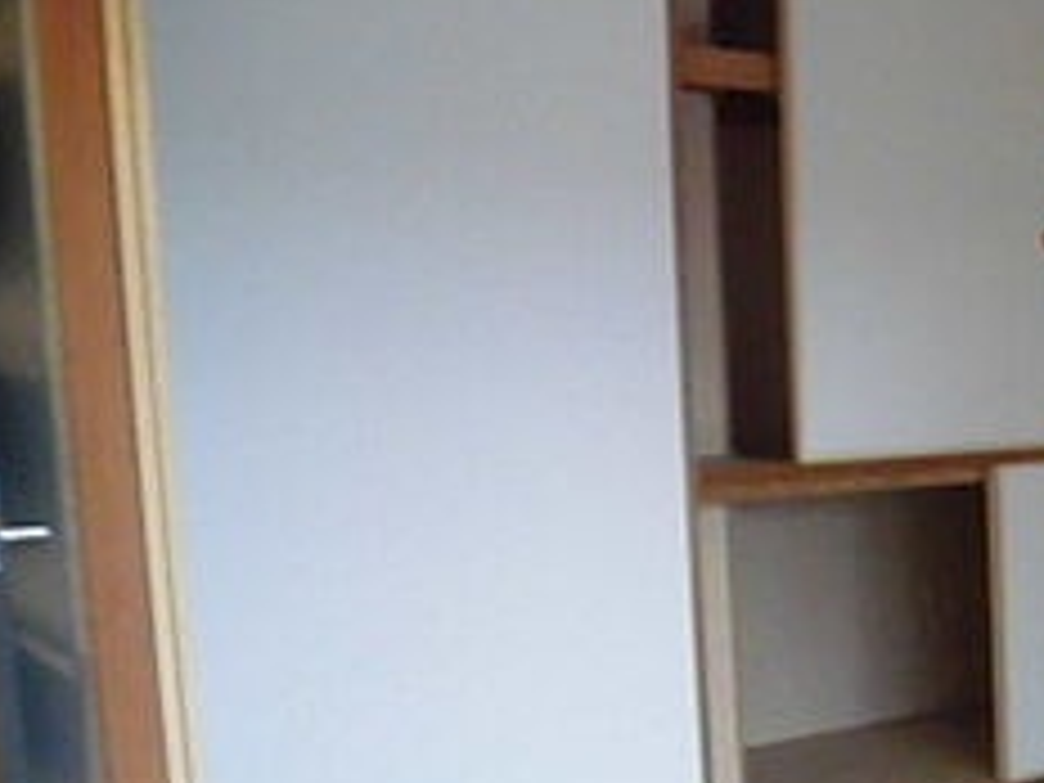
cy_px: 603
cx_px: 1305
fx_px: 1870
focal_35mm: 62
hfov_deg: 27.0
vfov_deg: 23.4
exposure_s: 1/25
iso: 800
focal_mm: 4.3
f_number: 3.1
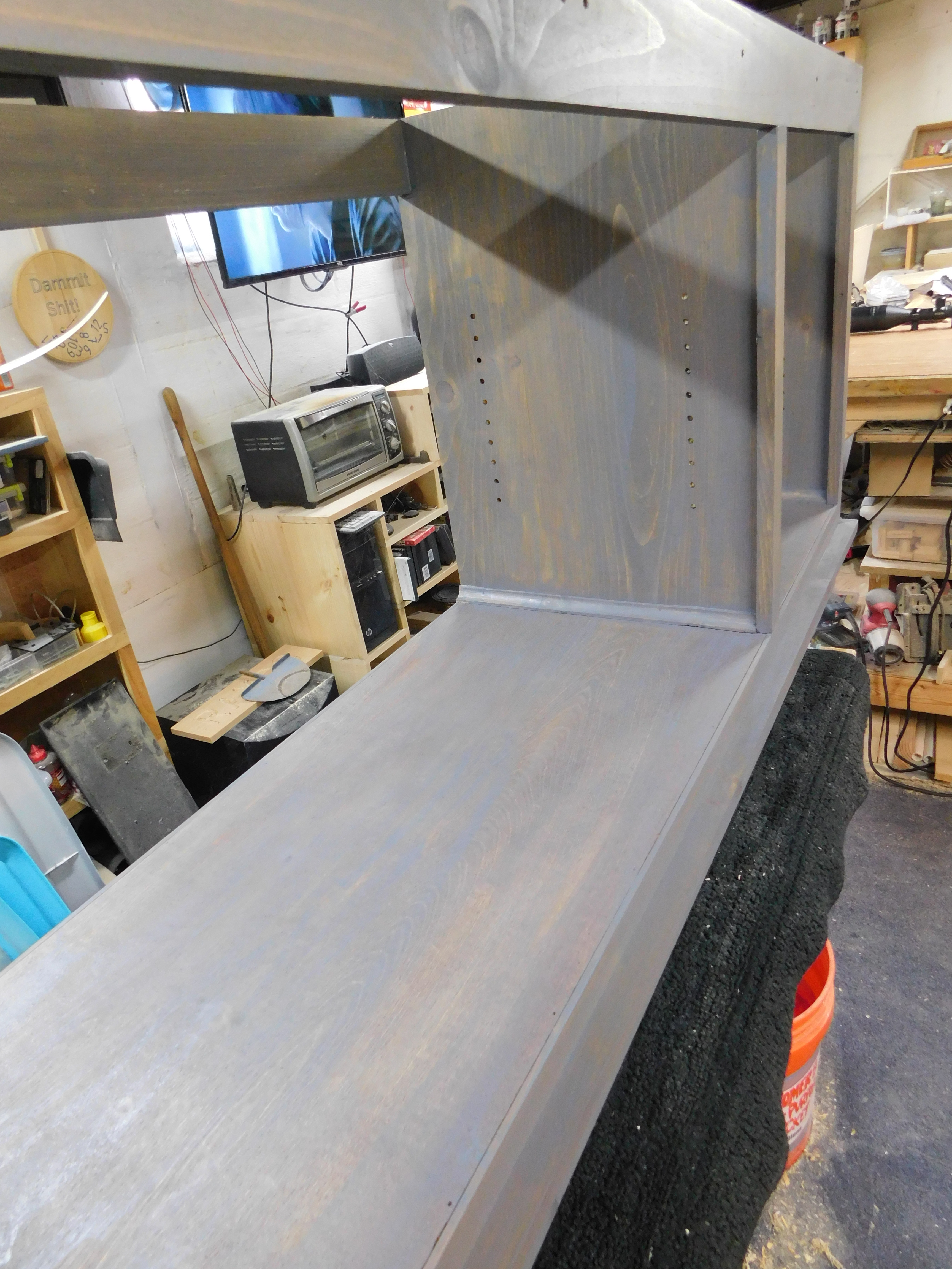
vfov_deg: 73.9
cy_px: 634
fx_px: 843
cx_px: 476
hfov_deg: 58.9
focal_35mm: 23
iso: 400
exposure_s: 1/13
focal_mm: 4
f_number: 3
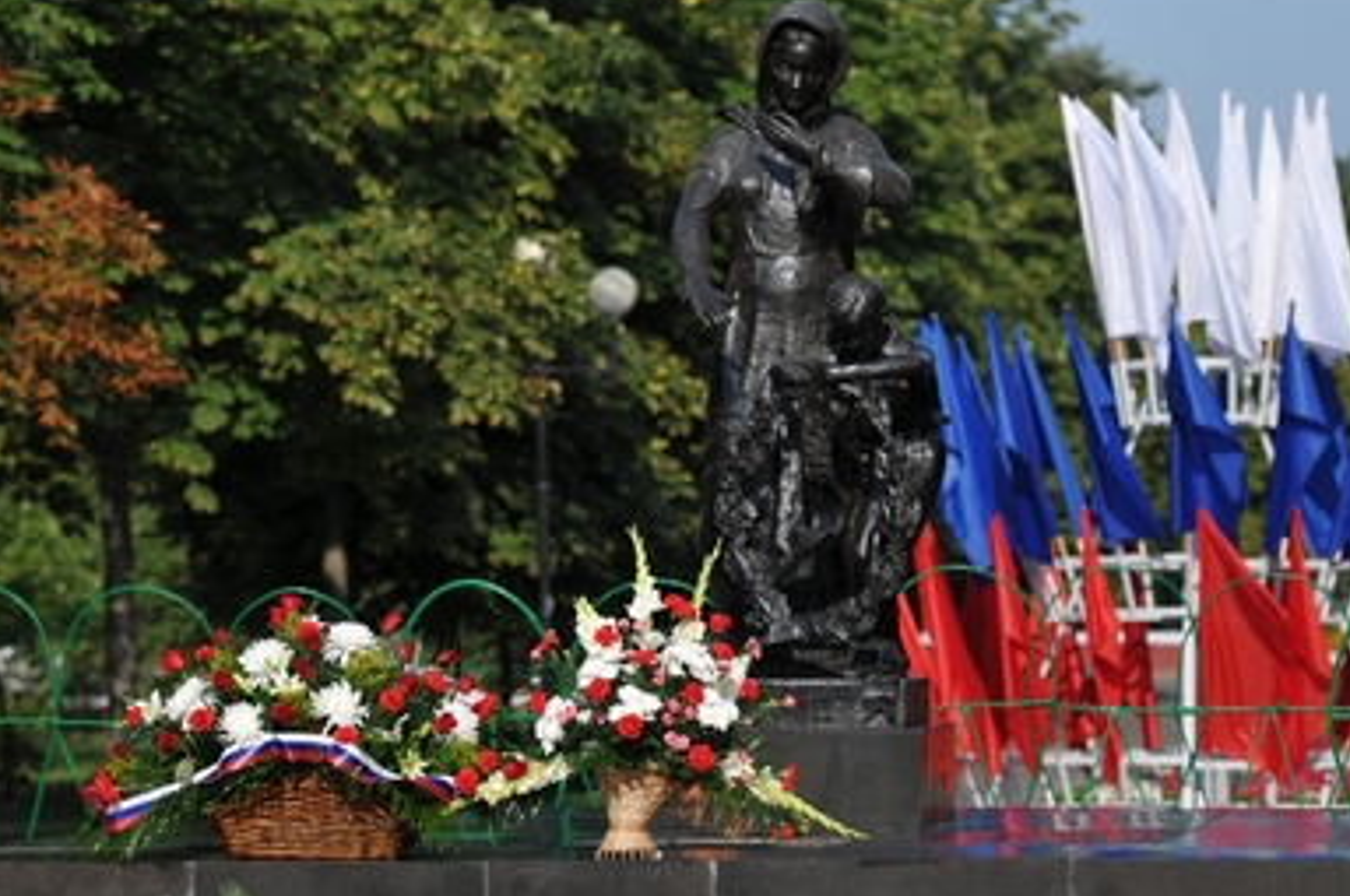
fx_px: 6554
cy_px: 443
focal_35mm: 175
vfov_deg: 7.8
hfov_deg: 11.8
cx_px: 686
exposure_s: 1/4000
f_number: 2.8
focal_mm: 112
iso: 200
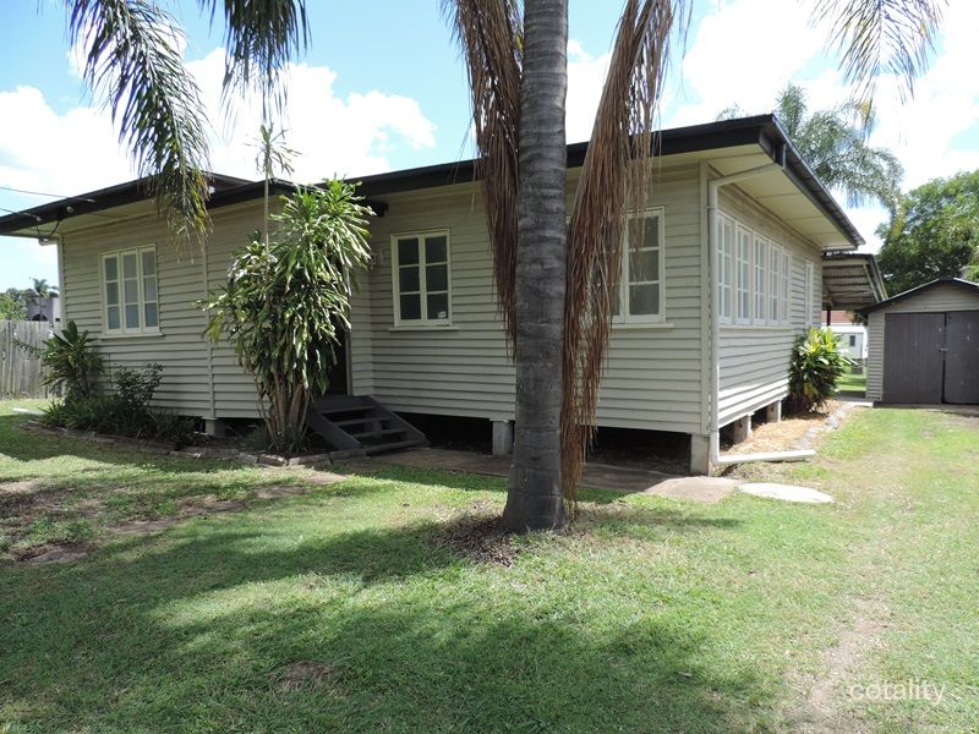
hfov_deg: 71.6
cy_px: 367
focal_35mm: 24
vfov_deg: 56.8
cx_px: 490
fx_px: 679
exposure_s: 1/500
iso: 80
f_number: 3
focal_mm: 4.3
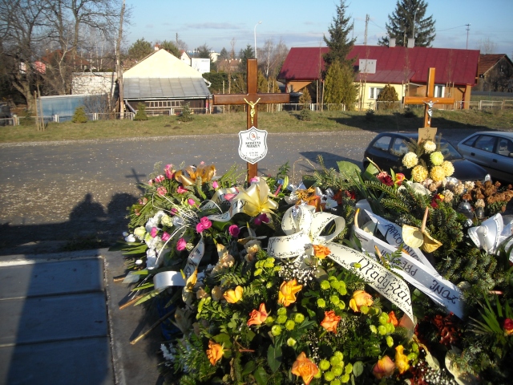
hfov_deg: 52.6
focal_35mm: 35
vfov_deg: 40.7
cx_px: 256
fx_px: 519
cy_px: 192
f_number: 5.6
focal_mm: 5.7
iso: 64
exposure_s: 1/209
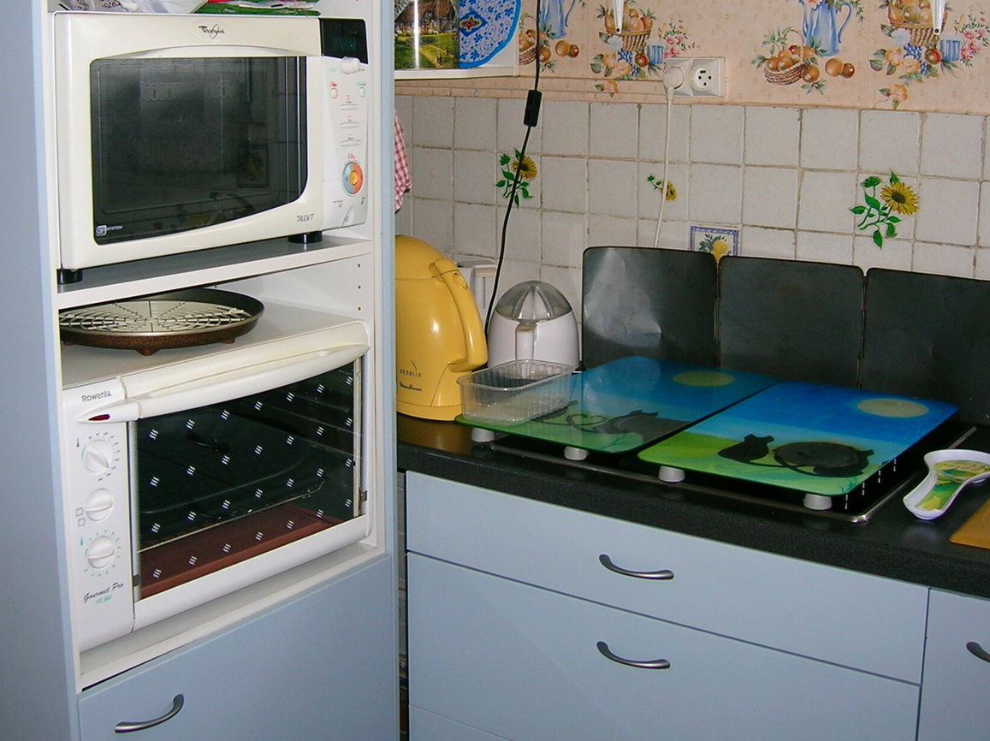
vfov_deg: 30.6
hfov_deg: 40.4
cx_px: 466
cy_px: 252
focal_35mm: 47
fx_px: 1343
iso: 50
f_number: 2.9
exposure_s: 1/60.1
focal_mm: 5.7
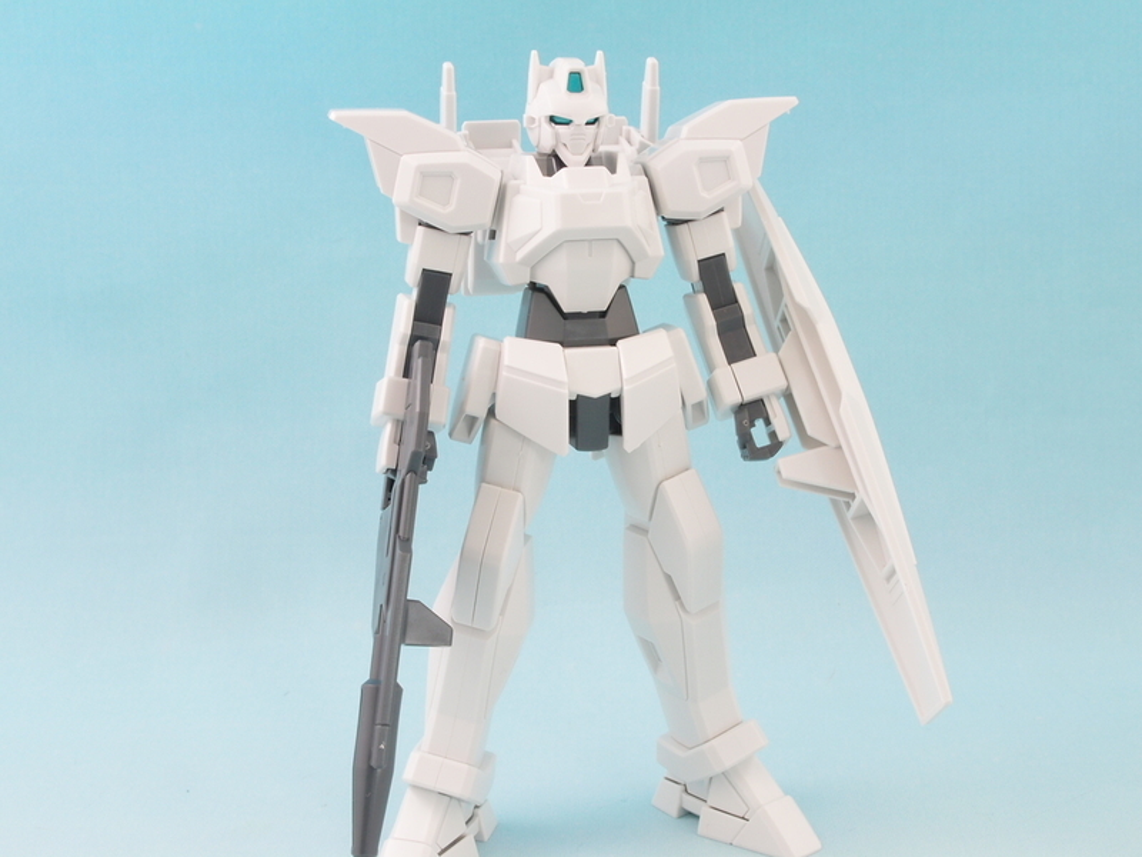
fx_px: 1650
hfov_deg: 38.2
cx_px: 571
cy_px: 428
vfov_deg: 29.1
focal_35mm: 50
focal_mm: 10.83
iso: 100
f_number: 8
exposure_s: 1
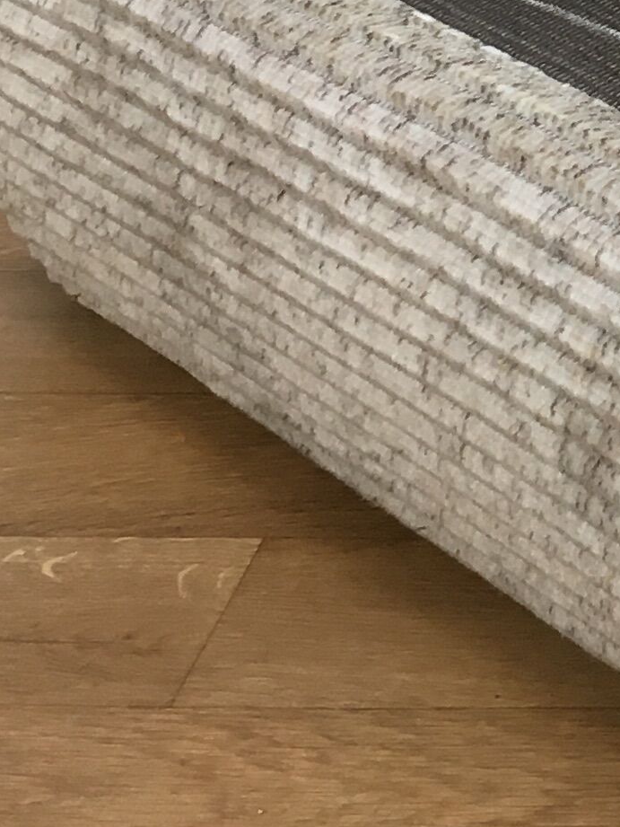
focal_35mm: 127
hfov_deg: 10.9
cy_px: -435
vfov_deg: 14.4
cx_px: 1112
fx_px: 3032
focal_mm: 4.15
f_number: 2.2
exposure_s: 1/33
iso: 32
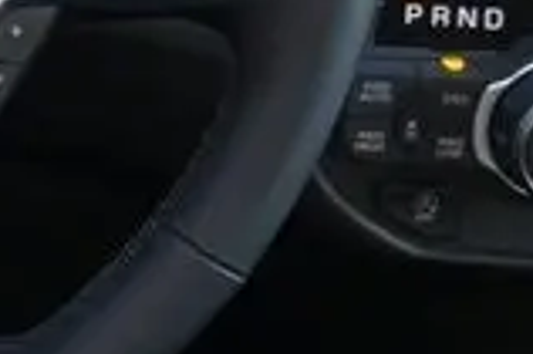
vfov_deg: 8.0
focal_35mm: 169
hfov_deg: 11.5
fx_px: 2500
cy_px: -164
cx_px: -327
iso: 800
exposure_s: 1/60
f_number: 5
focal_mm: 20
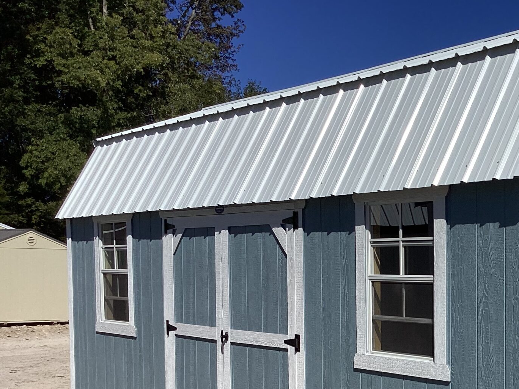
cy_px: 314
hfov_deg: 31.6
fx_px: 870
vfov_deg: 24.8
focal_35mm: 58
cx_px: 473
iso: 25
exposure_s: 1/3546
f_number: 2.4
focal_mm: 3.3
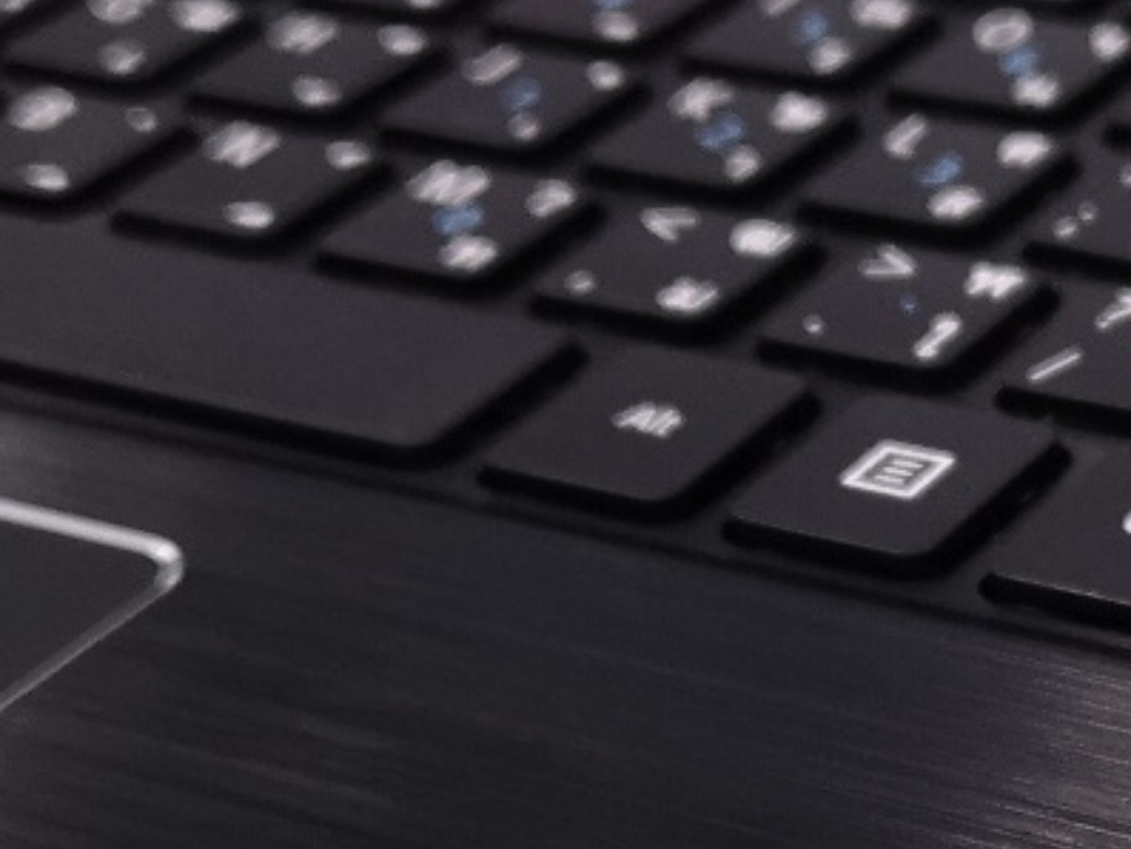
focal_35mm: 124
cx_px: 1291
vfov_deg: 11.7
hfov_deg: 15.4
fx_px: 4053
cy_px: 991
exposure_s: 1/33.3
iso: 160
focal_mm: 3.95
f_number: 1.8
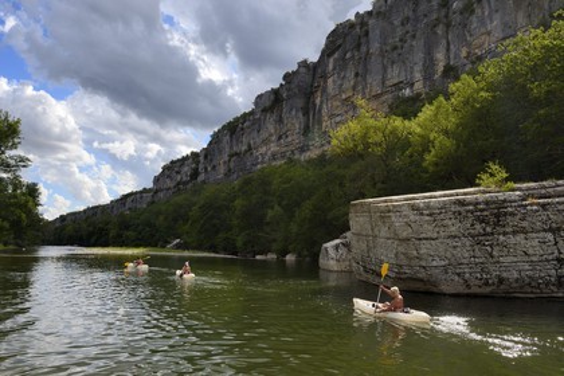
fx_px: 439
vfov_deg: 46.4
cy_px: 188
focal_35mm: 28
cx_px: 282
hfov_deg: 65.5
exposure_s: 1/320
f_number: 11
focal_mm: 28
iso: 400
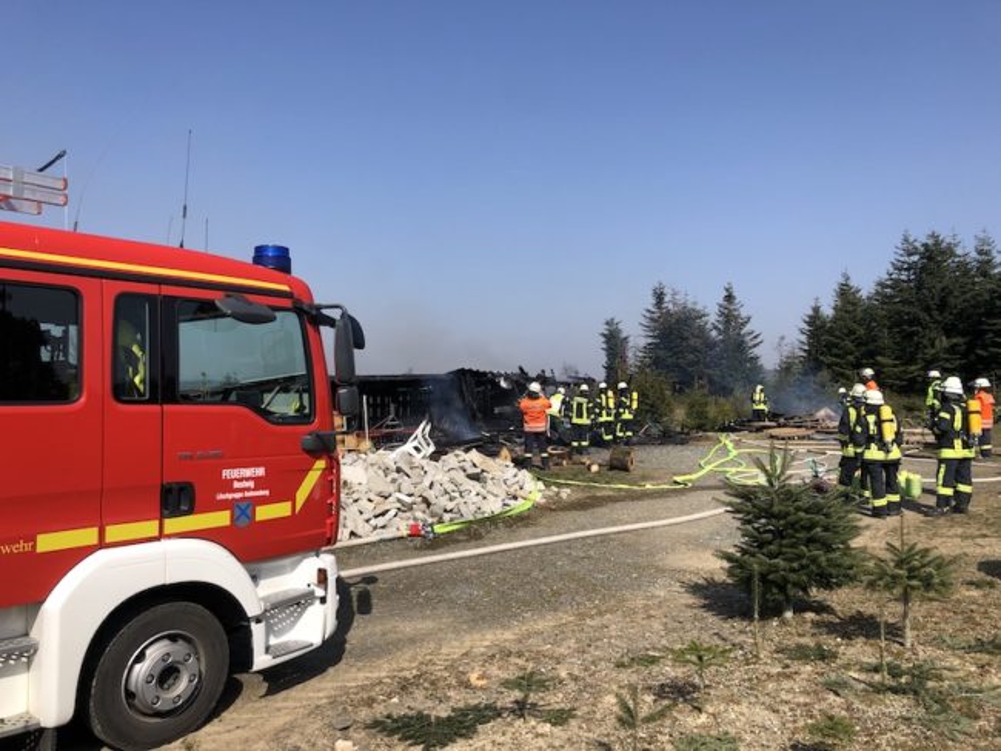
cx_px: 500
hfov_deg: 63.4
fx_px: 810
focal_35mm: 28
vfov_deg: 49.8
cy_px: 376
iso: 20
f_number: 1.8
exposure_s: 1/2404
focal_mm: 4
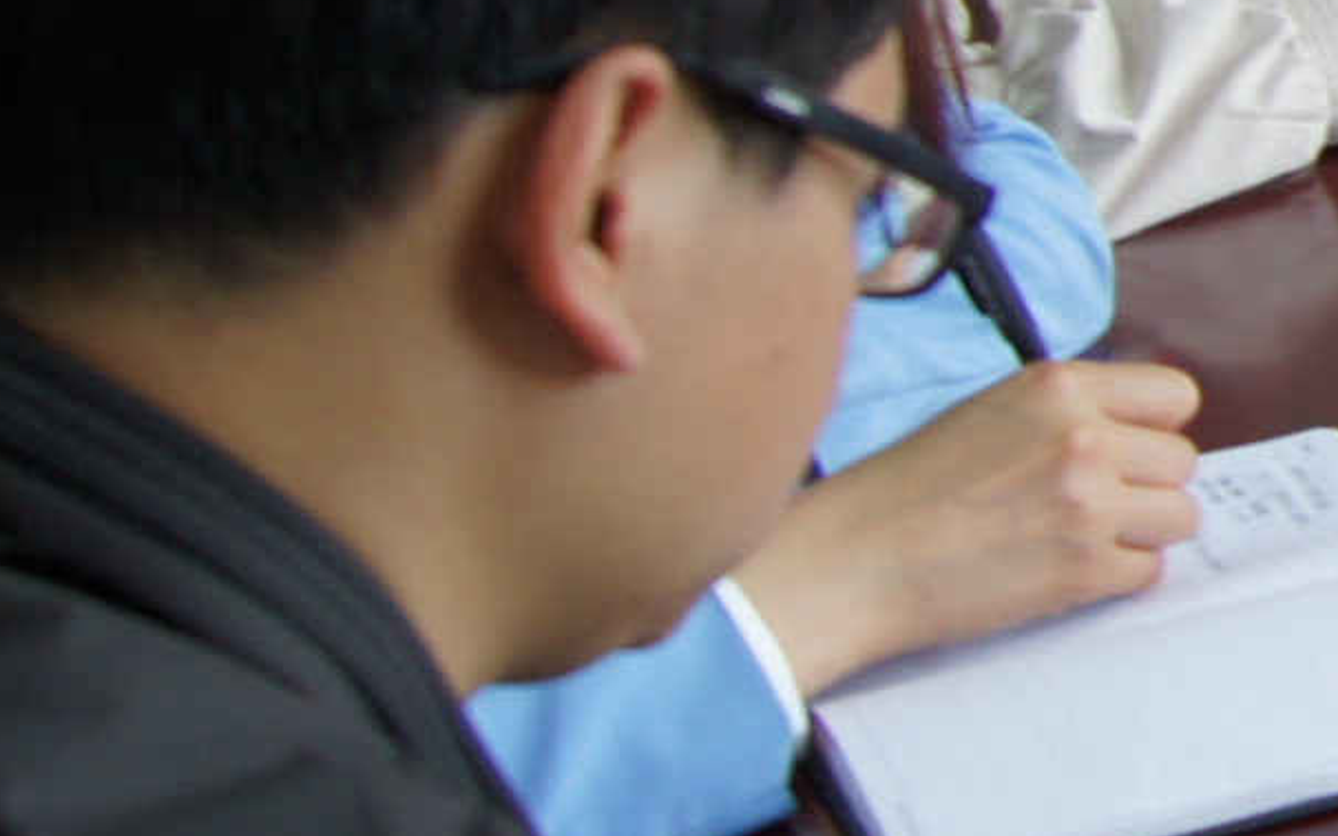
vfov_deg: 8.2
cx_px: 3539
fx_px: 5542
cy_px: -920
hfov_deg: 10.9
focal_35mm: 152
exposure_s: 1/30
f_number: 4
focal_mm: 18
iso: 200
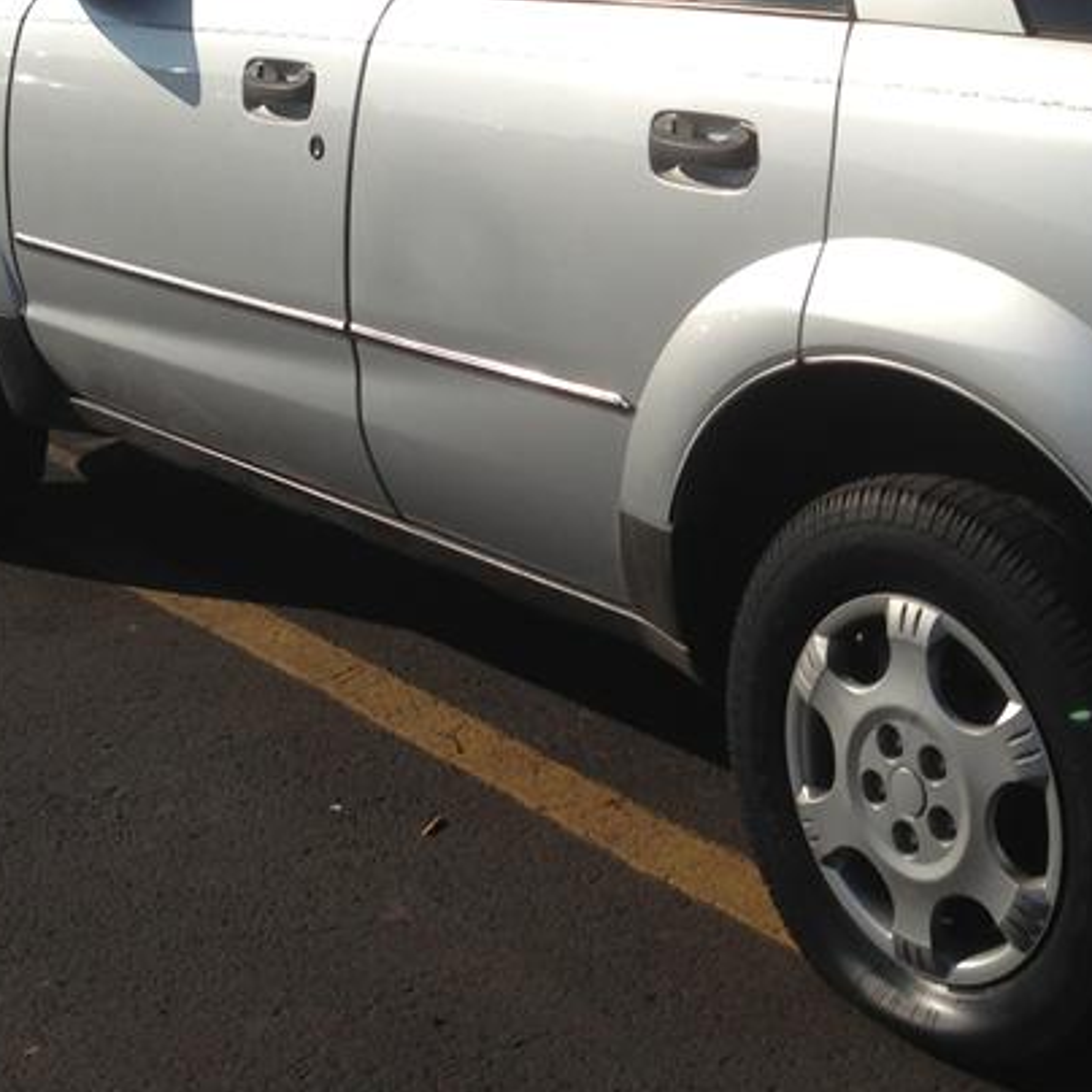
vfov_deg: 23.0
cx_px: 957
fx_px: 2641
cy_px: 214
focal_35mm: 74
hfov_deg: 22.8
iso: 50
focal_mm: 4.13
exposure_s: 1/2584
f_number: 2.4
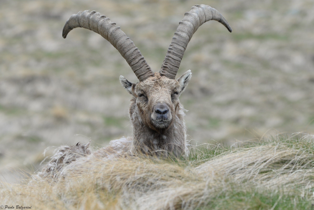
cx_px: 157
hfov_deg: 5.7
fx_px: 3141
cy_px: 105
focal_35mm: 360
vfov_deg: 3.8
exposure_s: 1/400
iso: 500
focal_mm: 360
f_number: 10
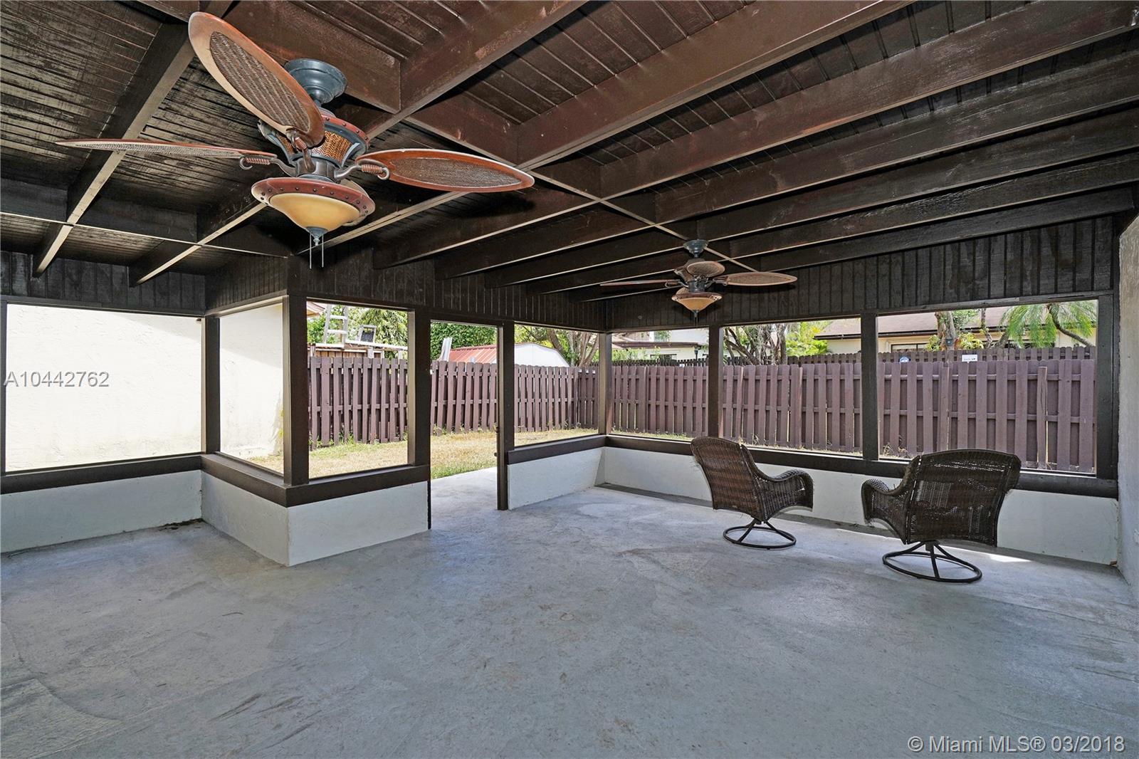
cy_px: 380
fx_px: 506
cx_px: 570
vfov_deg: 73.7
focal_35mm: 16
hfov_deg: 96.7
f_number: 9
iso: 250
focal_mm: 16
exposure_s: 1/200
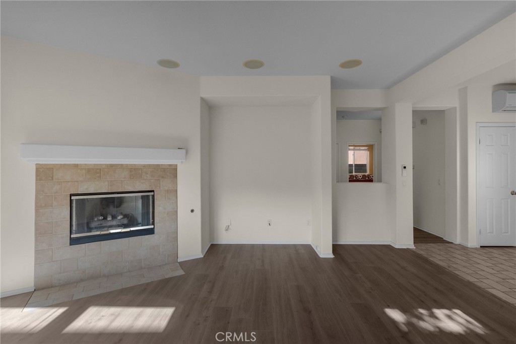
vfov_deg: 73.8
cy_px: 172
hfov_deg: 96.7
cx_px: 258
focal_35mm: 16
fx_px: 229
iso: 2000
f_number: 8
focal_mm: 16
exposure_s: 1/30
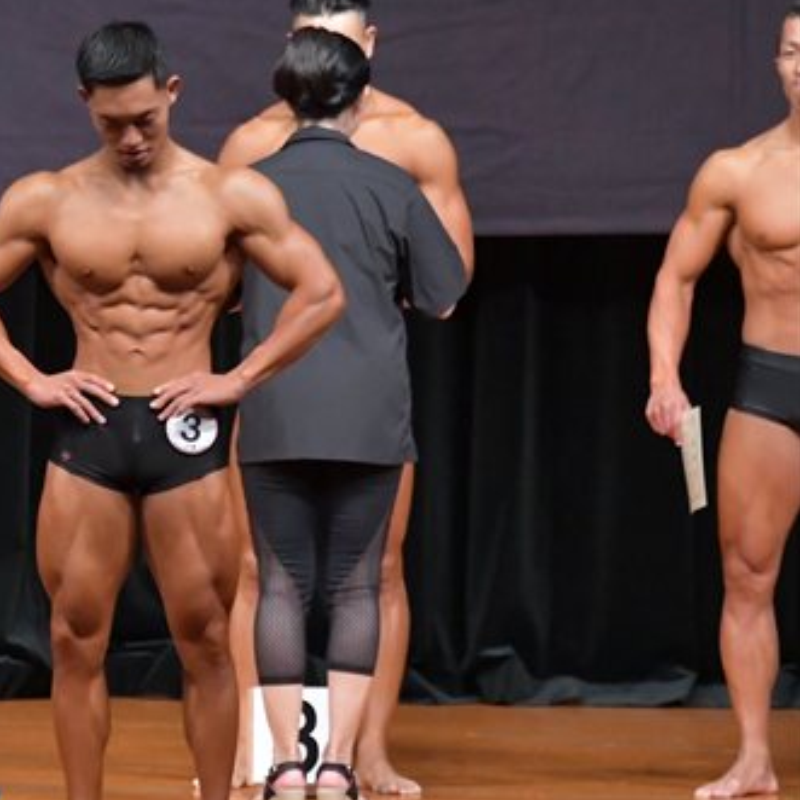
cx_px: -134
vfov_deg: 4.4
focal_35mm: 402
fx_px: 10511
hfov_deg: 4.3
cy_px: 481
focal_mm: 135
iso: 6400
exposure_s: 1/400
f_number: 5.6
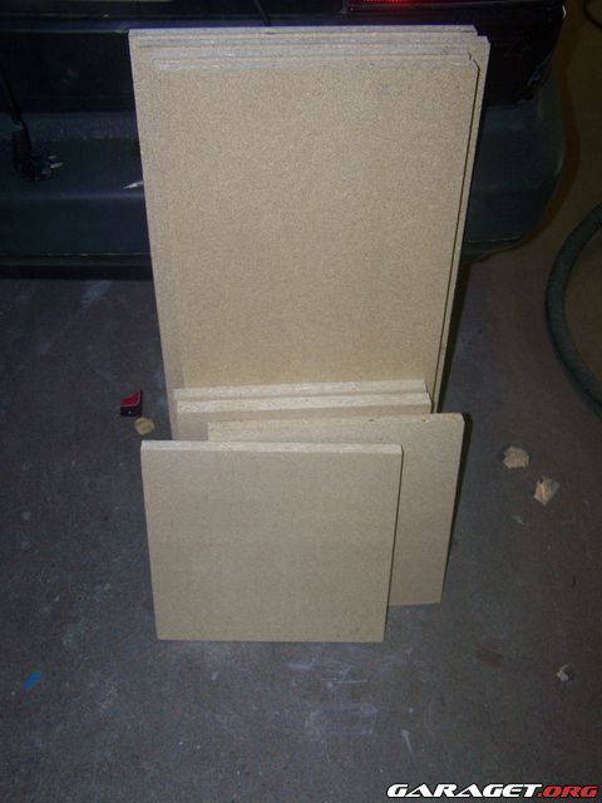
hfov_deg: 37.7
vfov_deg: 49.0
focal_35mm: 38
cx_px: 301
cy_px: 402
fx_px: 881
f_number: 2.8
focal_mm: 6.3
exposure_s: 1/60
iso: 80
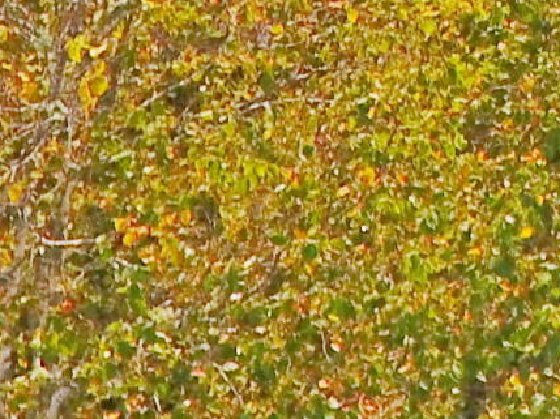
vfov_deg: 8.7
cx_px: 1532
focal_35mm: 140
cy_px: -863
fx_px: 2263
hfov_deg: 10.9
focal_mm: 3.61
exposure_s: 1/800
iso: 100
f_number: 2.8
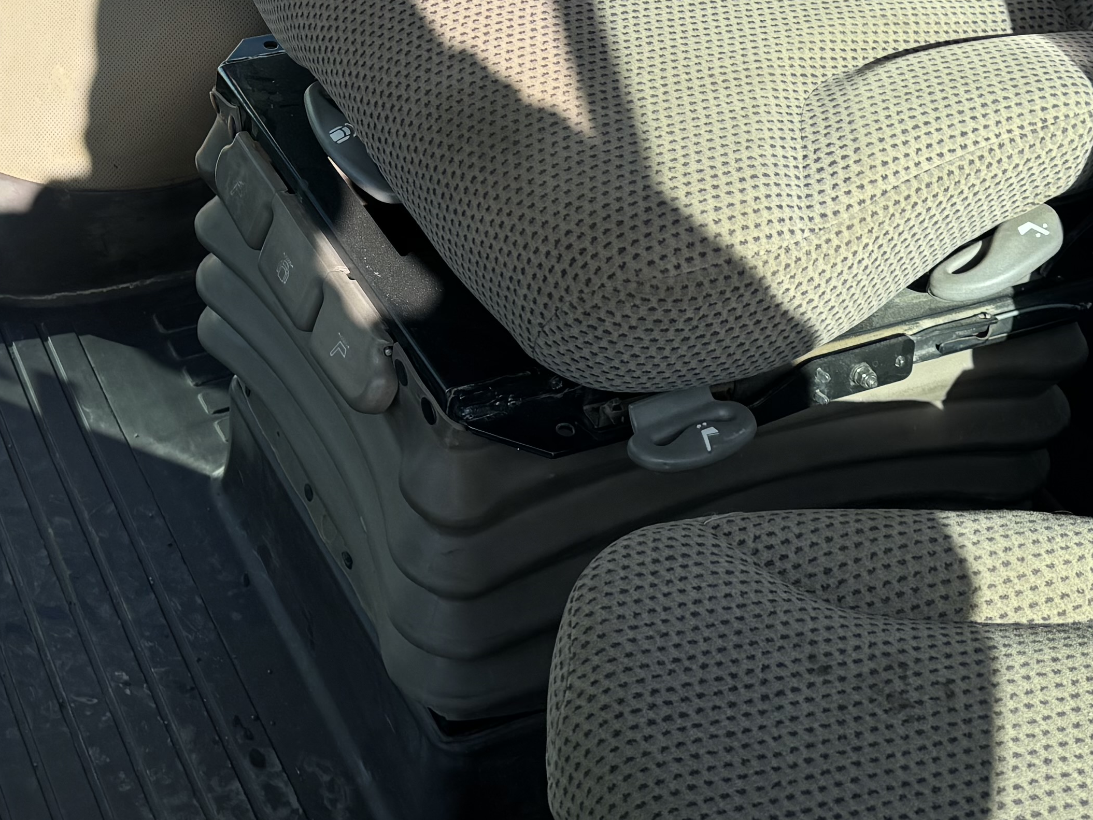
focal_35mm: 65
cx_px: 262
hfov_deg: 29.3
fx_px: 2052
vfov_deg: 21.4
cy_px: -95
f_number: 1.78
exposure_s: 1/1923
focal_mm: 6.76
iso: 80
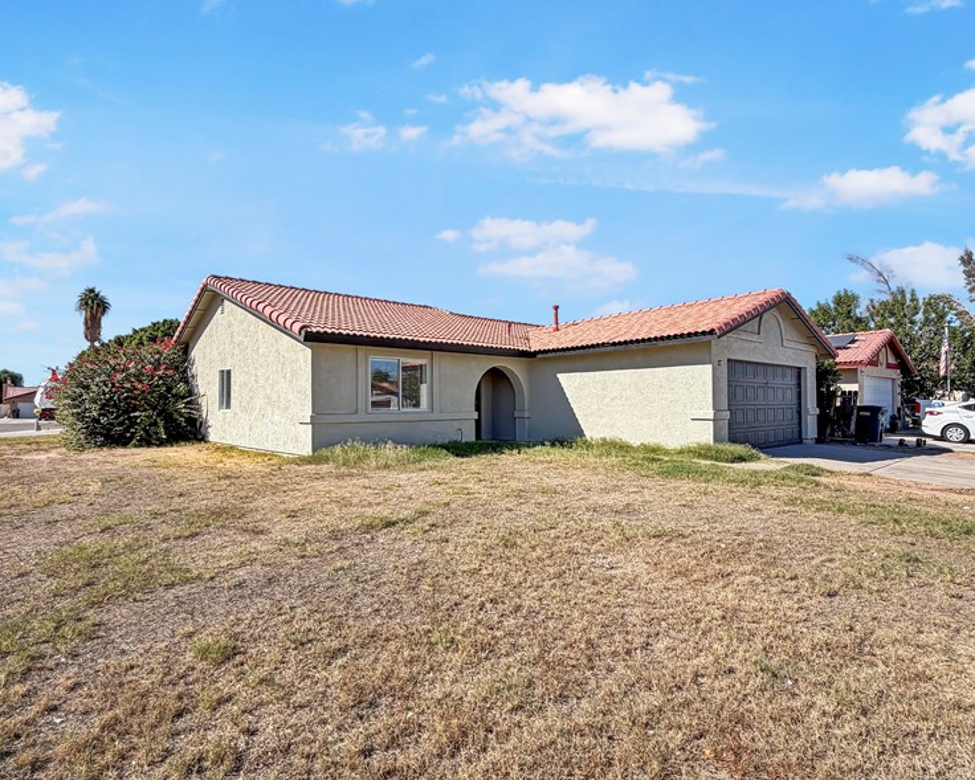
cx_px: 499
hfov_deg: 83.3
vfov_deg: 70.8
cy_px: 401
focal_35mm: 19
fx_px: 548
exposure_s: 1/950
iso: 20
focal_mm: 2.22
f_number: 2.2
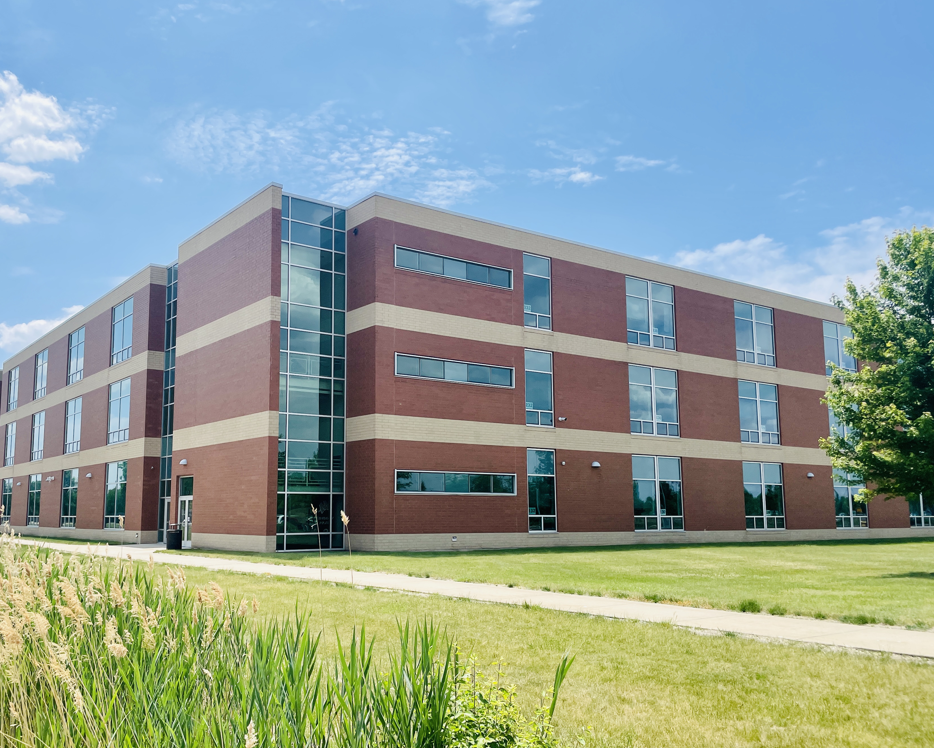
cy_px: 389
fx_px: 857
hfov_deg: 57.0
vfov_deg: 47.1
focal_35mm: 31
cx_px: 406
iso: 32
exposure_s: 1/4651
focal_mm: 4.2
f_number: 1.6
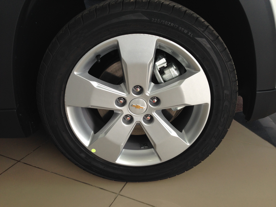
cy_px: 104
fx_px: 263
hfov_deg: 55.4
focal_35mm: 33
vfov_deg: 42.9
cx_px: 138
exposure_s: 1/60
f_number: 2.4
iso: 50
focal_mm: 4.12
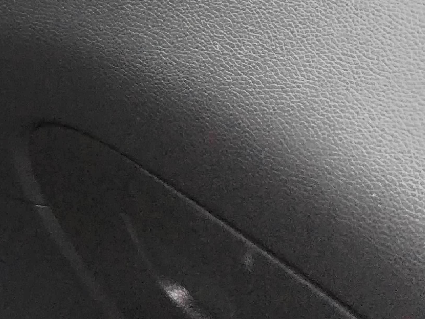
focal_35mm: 165
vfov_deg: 8.7
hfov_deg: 10.1
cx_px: -681
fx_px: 2026
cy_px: -193
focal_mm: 4.75
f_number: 1.8
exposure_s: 1/100
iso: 110
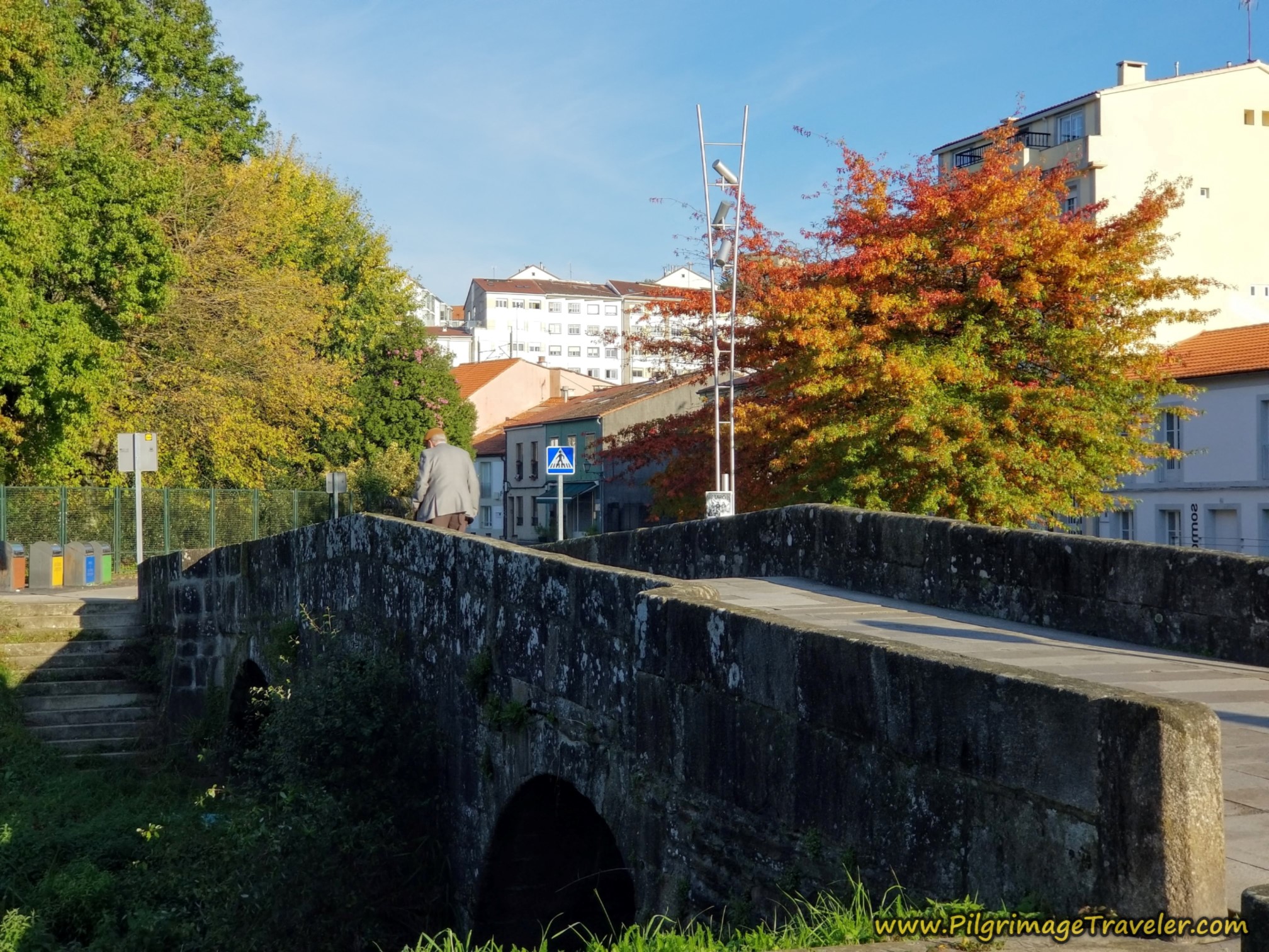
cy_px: 476
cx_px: 634
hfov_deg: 36.8
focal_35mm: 52
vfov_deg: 28.0
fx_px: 1906
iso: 25
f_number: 2.4
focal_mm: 6
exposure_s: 1/654
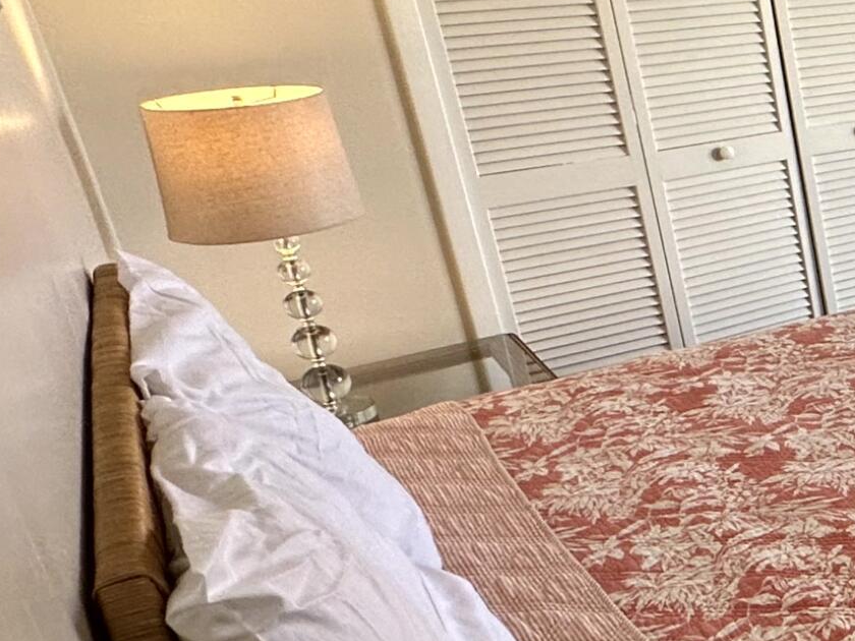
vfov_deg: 29.1
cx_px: 1380
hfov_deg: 25.1
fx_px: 1235
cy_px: 282
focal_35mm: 50
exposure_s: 1/120
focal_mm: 2.22
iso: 64
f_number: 2.2
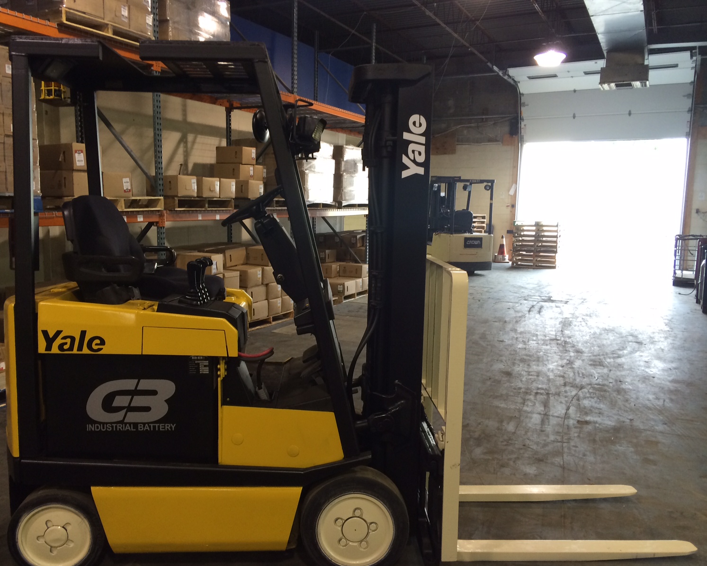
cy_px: 289
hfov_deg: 55.6
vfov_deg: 45.8
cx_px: 326
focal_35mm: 32
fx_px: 670
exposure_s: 1/30
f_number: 2.2
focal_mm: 4.12
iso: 100
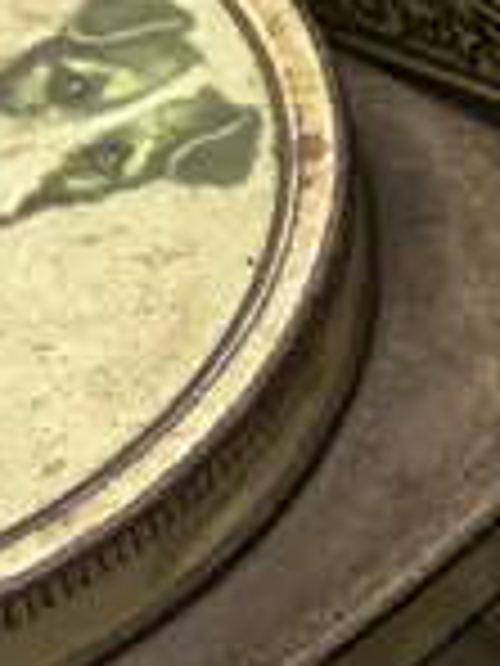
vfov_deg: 11.9
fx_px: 3197
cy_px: 212
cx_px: 824
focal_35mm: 166
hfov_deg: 8.7
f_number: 1.78
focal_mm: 6.86
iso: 160
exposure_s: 1/50
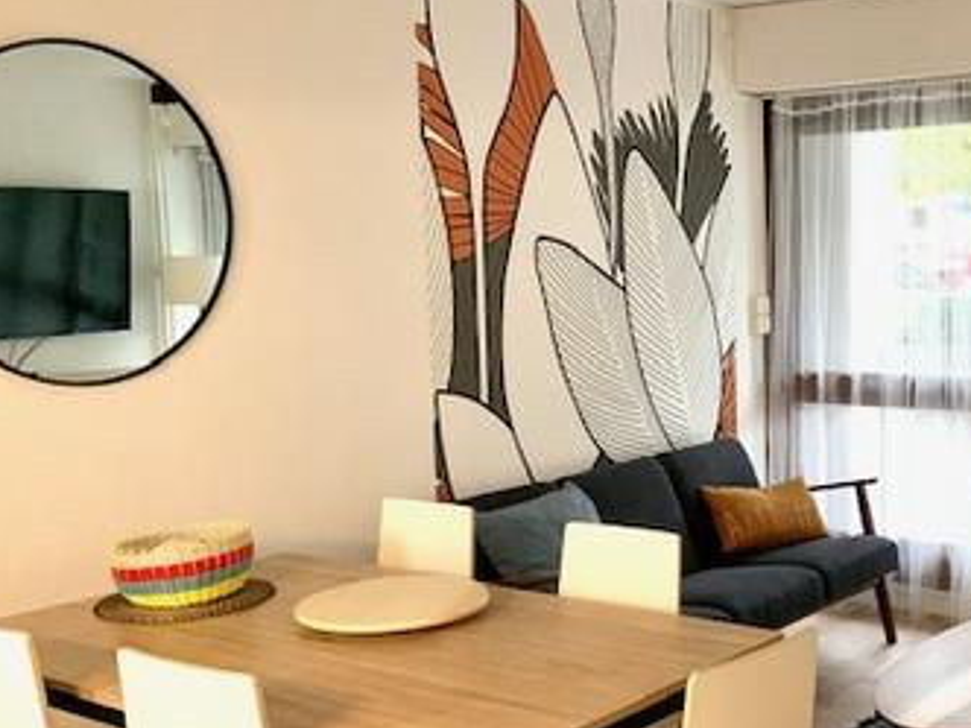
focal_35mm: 47
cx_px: 722
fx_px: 1318
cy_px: 363
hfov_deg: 39.4
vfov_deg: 30.9
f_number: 1.8
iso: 500
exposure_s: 1/30
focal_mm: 4.25
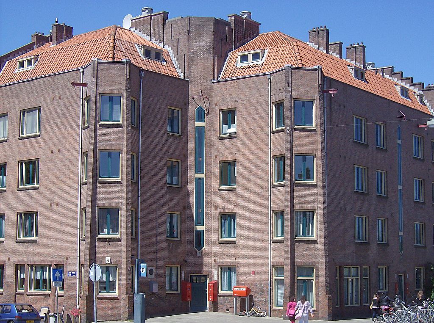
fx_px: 876
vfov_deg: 20.9
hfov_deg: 27.8
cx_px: 217
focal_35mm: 70
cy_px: 162
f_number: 6.2
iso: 100
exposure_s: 1/401
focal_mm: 11.6
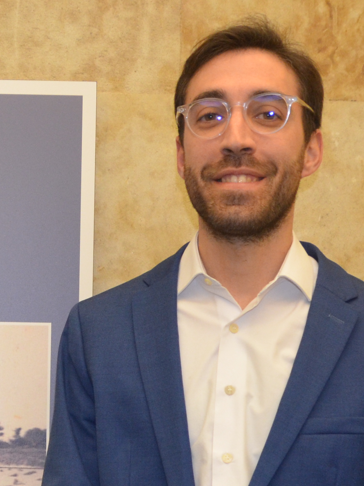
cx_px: -64
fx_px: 1486
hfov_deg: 13.6
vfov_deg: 18.3
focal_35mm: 106
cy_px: 418
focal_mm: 22
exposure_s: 1/60
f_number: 3.5
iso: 900
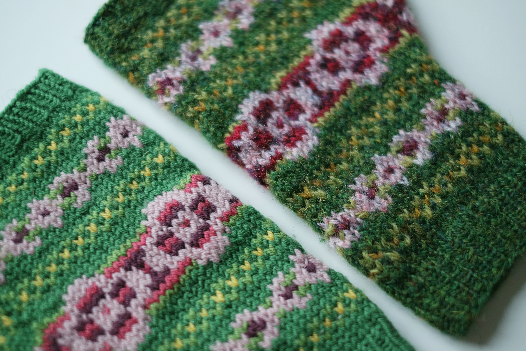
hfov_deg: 37.5
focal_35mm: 53
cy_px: 176
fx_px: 774
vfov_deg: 25.5
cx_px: 263
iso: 200
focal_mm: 35
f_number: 1.4
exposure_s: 1/280
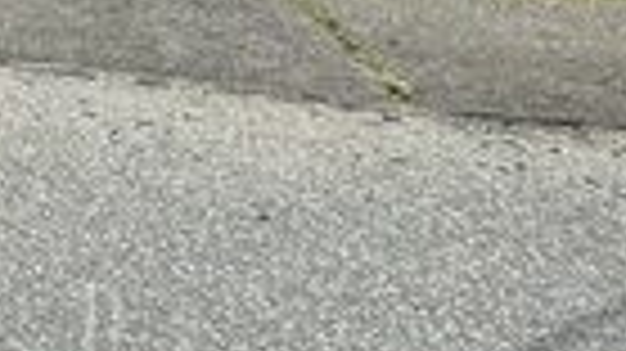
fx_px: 1460
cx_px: -716
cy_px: -158
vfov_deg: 13.1
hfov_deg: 16.5
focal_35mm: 88
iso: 50
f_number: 2.2
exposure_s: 1/1709
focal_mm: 2.22
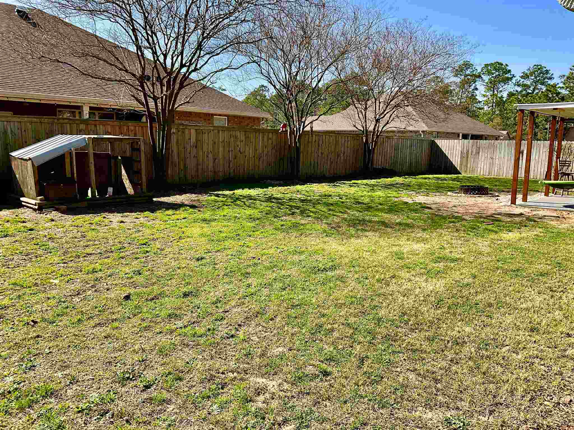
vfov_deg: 48.2
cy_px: 215
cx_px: 287
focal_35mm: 29
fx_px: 481
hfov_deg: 61.7
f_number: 1.8
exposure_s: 1/1168
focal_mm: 3
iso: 16
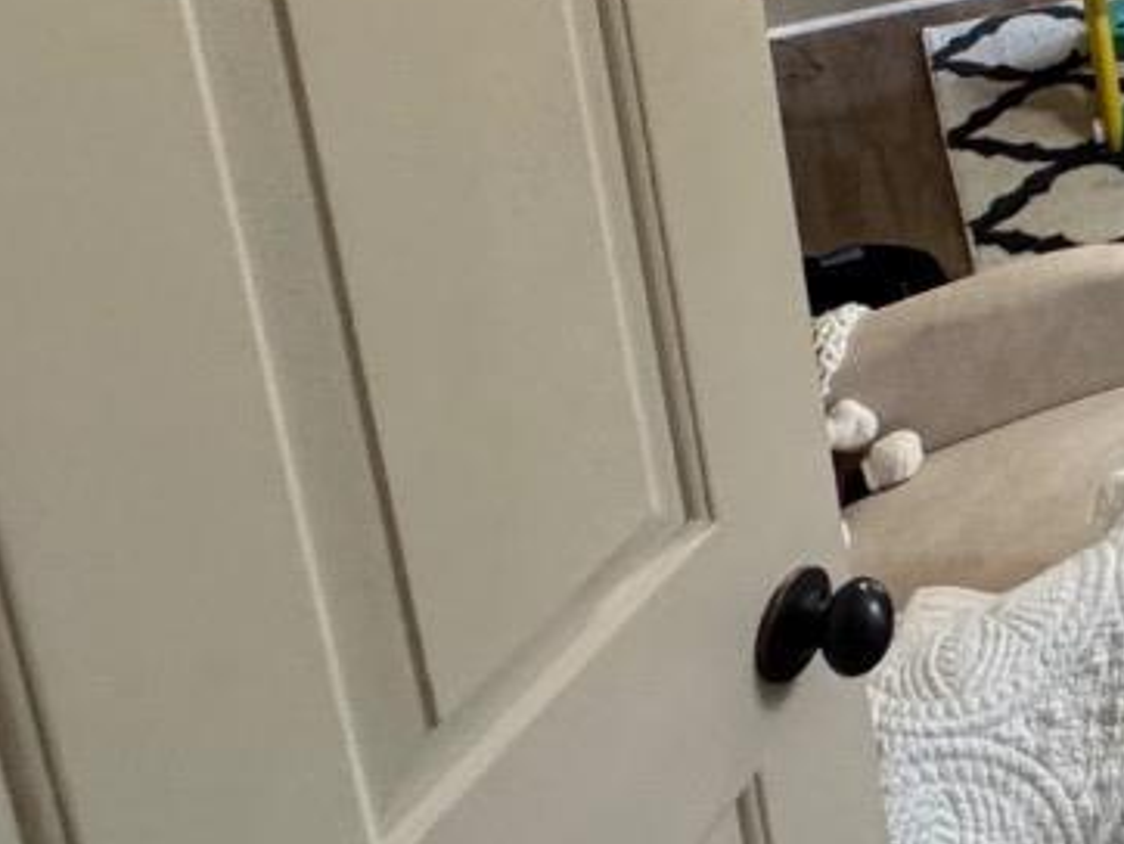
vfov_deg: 21.2
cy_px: -436
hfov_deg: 23.2
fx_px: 1885
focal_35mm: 58
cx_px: 1872
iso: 250
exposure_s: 1/60
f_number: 2.2
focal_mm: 2.22
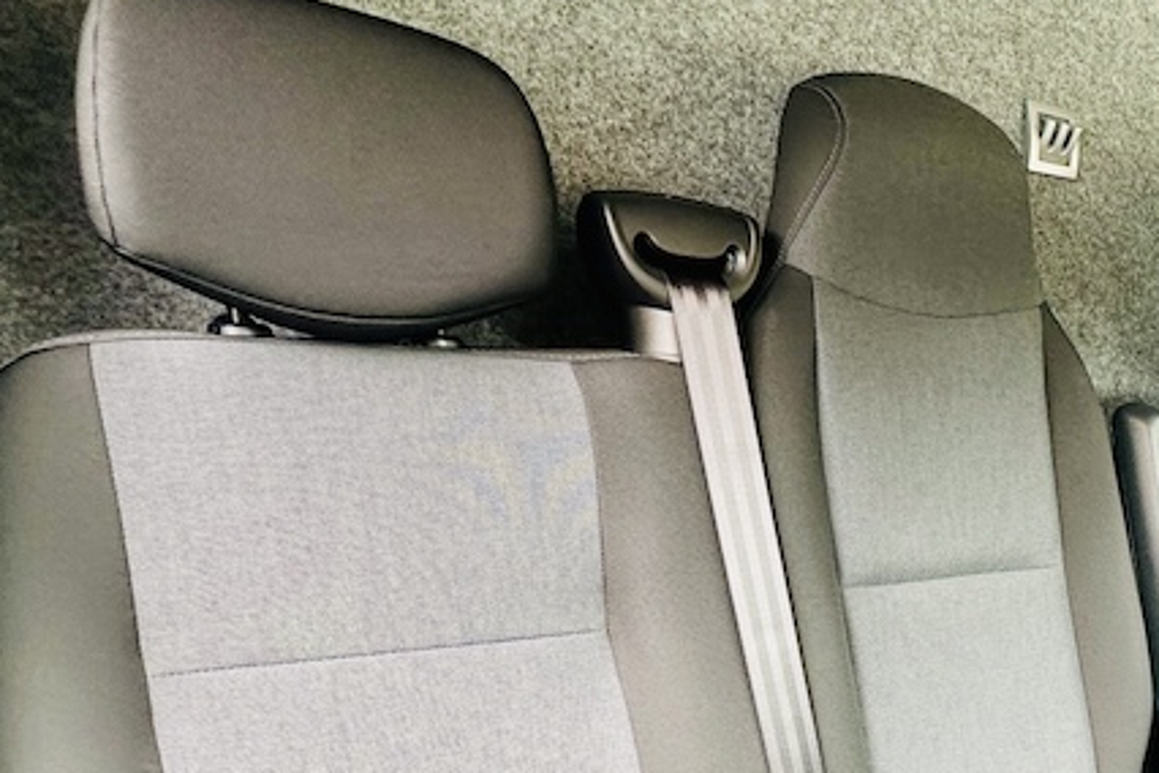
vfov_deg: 36.1
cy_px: 661
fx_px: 1127
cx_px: 1113
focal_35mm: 35
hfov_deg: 47.0
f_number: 2.2
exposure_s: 1/99
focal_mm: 2.22
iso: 160
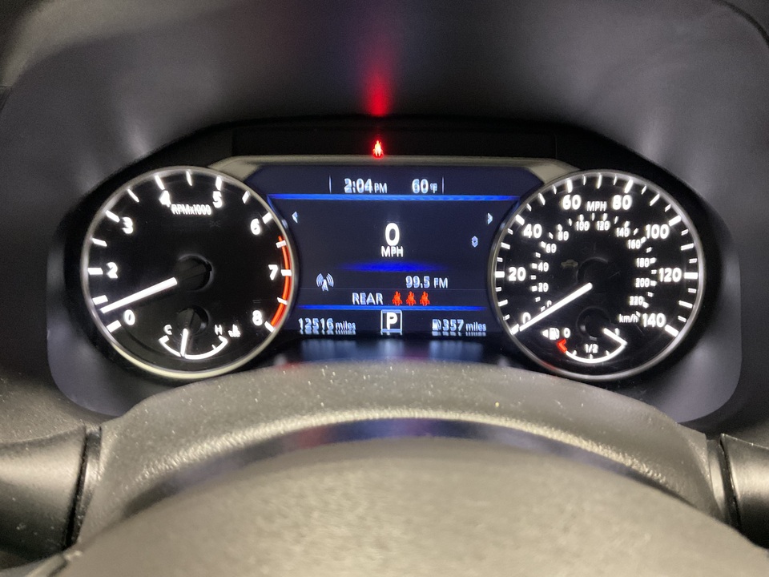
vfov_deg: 48.2
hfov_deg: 61.7
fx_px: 644
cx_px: 384
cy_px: 288
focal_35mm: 29
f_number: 1.8
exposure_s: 1/30
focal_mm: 3
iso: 400
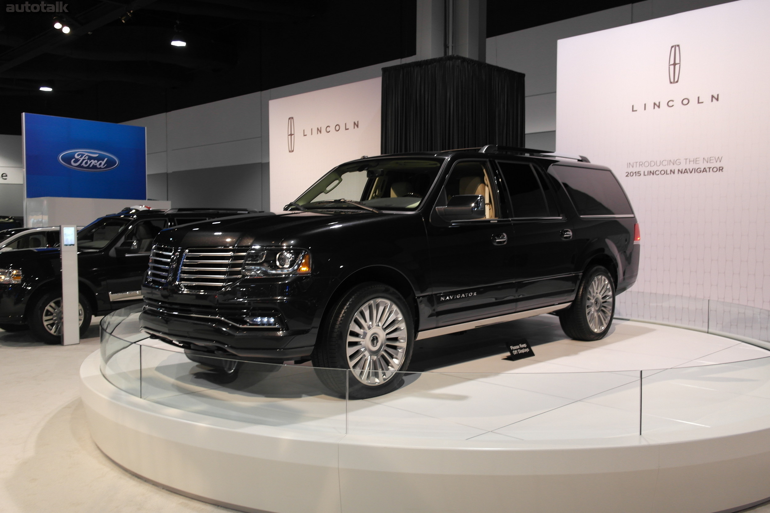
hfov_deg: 61.9
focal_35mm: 30
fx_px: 642
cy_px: 256
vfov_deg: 43.6
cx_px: 385
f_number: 3.5
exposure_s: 1/50
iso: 400
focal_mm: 20
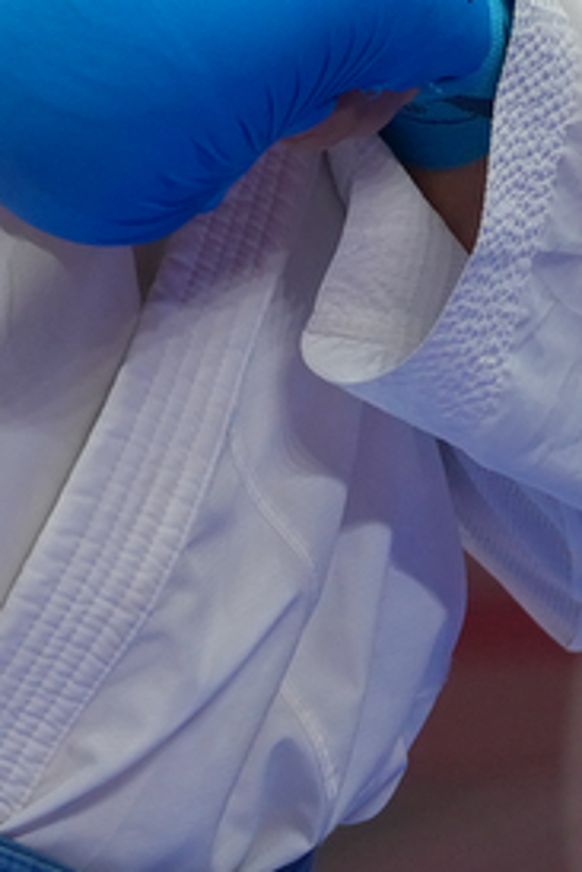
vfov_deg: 1.2
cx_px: -385
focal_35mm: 1753
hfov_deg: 0.8
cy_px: -646
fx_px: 42453
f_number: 2.8
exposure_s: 1/1000
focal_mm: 200
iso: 320
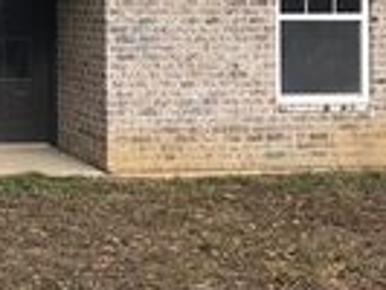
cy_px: 4
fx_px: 1172
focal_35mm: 105
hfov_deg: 17.8
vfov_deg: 13.9
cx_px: -78
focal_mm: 3.99
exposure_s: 1/1130
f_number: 1.8
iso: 20
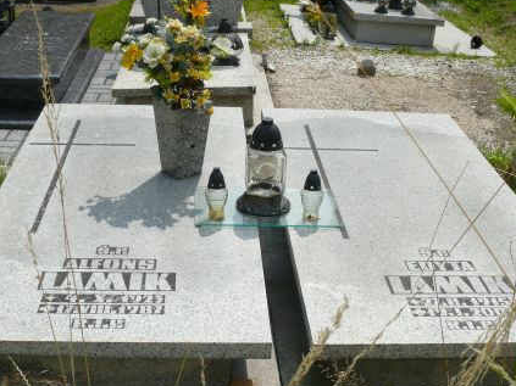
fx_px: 790
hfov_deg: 36.2
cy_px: 254
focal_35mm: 53
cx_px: 272
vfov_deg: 27.4
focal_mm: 7.4
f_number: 6.3
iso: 100
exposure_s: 1/500
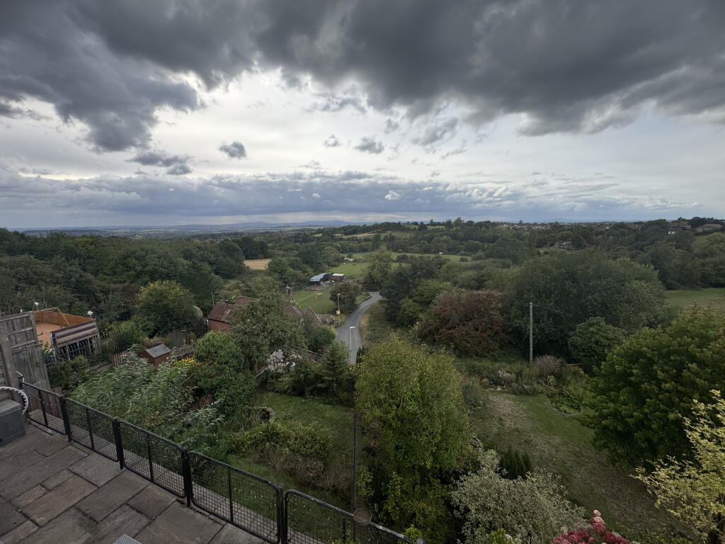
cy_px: 272
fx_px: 293
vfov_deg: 85.7
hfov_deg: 102.1
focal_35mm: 14
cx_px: 362
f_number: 2.2
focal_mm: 2.22
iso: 50
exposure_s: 1/1178
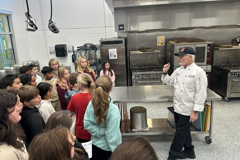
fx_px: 173
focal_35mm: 26
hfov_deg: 69.4
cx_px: 116
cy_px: 71
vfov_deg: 49.4
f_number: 1.78
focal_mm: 6.86
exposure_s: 1/100
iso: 64
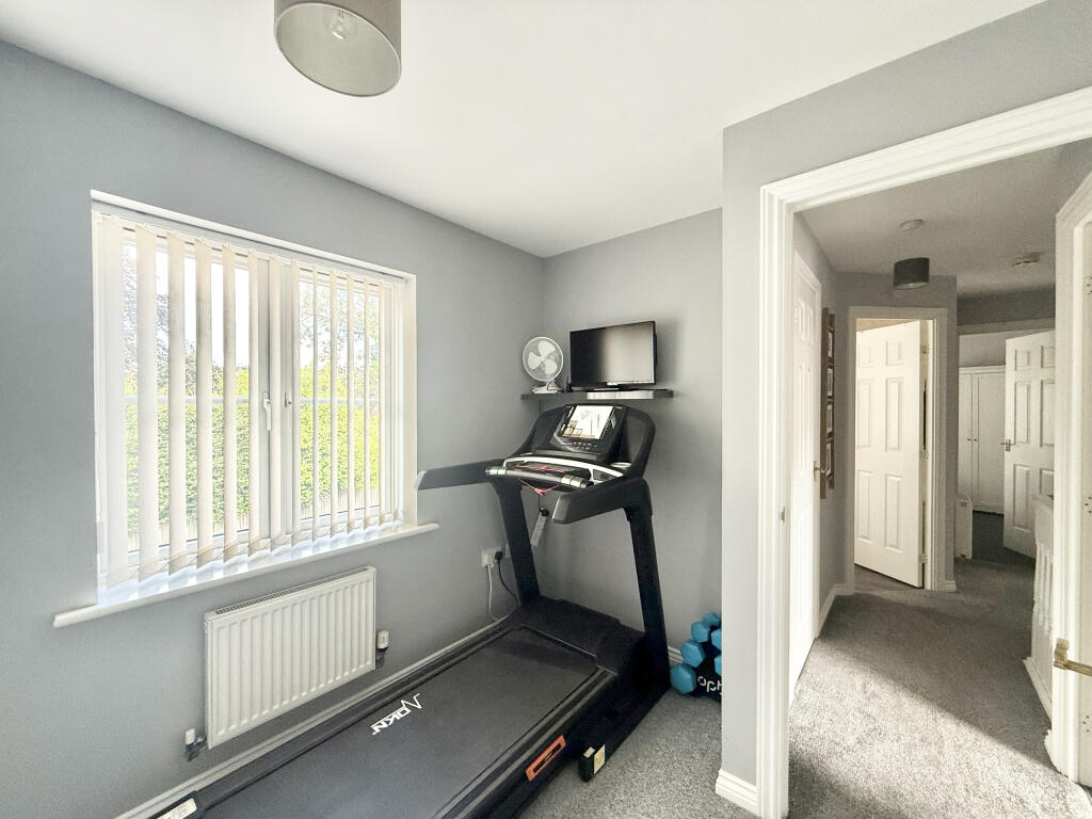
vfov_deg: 85.7
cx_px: 546
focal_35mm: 14
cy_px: 410
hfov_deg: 102.1
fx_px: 442
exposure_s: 1/99
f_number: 2.2
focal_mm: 2.22
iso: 250
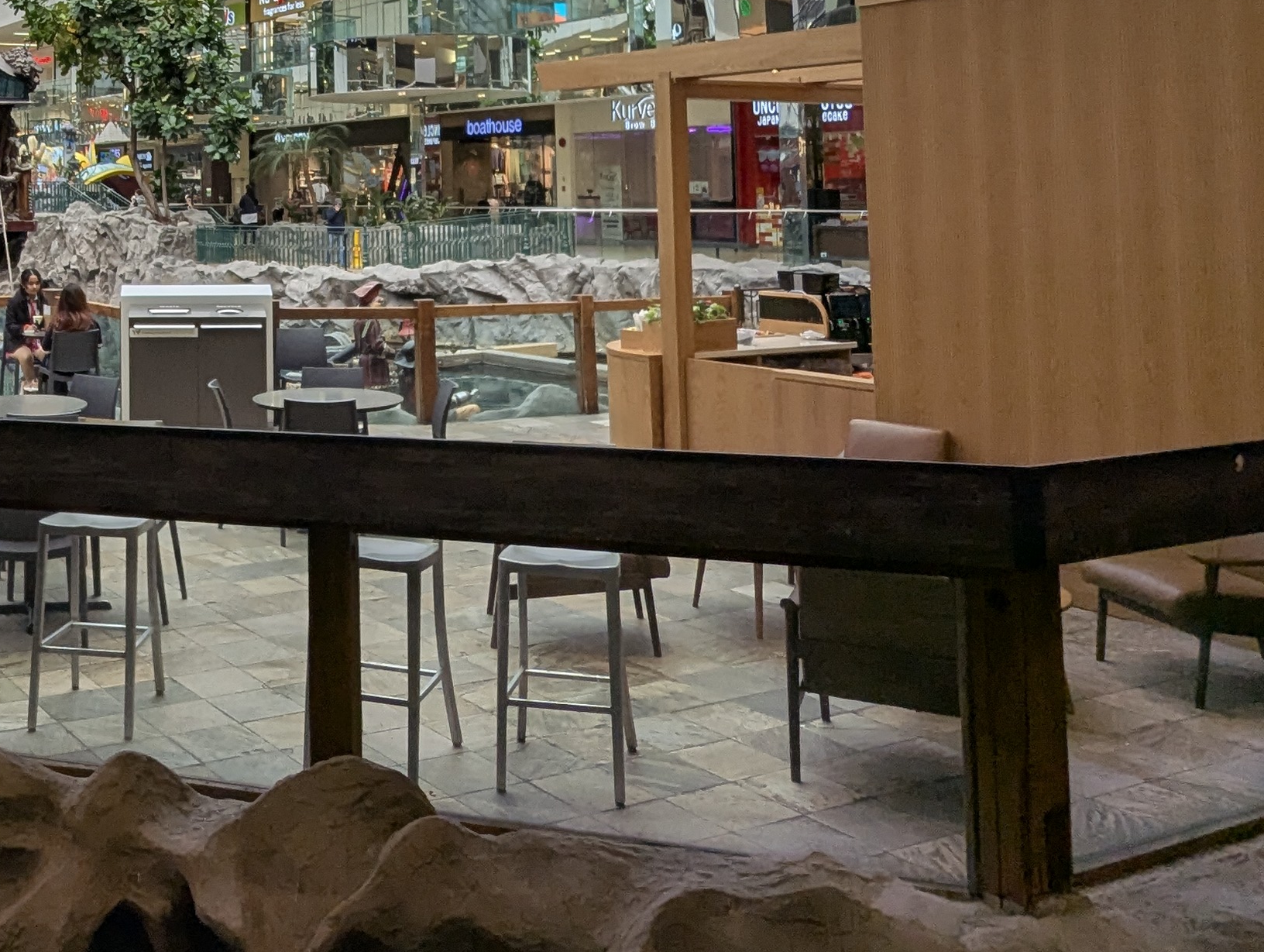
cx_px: 156
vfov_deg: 34.2
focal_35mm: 40
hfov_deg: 43.2
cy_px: 105
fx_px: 1463
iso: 44
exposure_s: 1/287
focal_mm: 2.35
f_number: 2.2
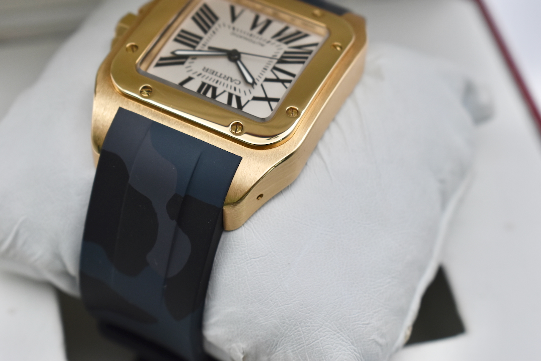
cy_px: 180
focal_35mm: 78
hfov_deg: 26.0
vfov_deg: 17.5
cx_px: 270
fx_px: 1172
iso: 400
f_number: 7.1
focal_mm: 52
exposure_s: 1/125
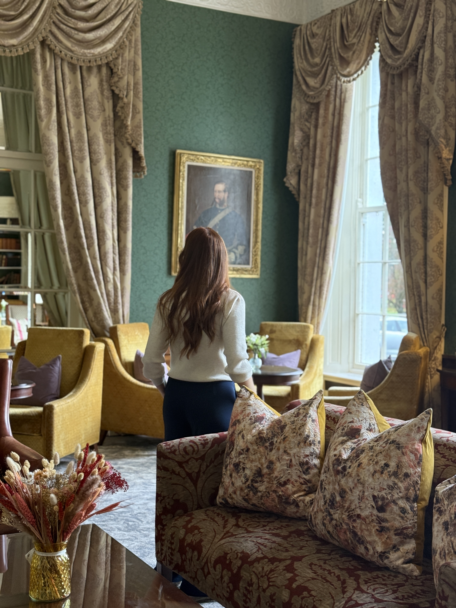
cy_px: 304
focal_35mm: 48
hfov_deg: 30.3
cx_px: 228
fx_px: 843
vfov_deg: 39.7
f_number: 1.78
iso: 200
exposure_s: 1/33
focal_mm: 6.76
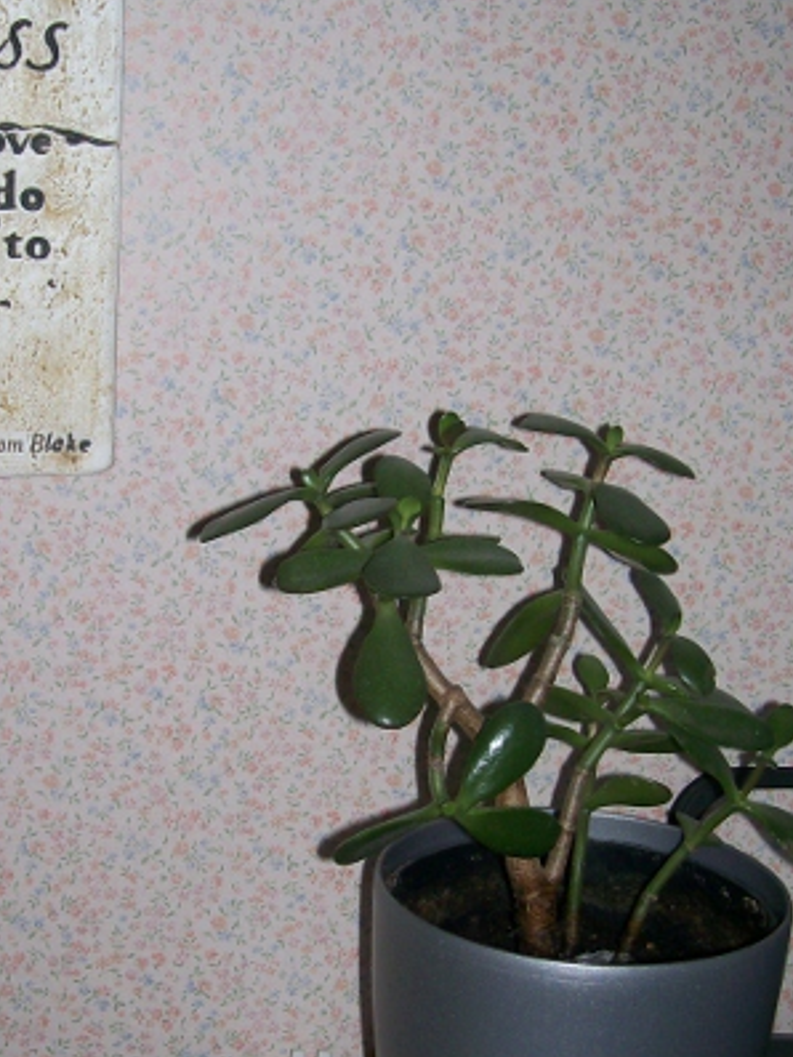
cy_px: 527
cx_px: 247
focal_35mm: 58
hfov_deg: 25.1
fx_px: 1771
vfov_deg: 33.2
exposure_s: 1/64
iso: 80
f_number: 2.7
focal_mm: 6
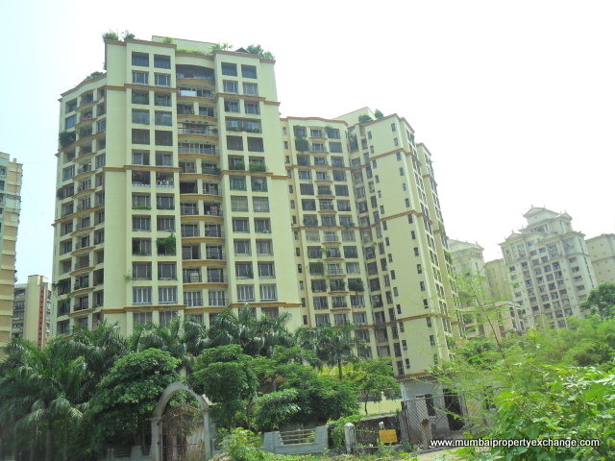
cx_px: 308
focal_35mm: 32
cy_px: 230
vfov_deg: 44.2
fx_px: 569
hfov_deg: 56.8
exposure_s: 1/1000
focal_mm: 5.7
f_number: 3.7
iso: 100
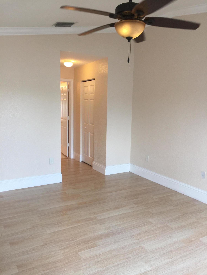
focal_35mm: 29
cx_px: 104
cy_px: 138
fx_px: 231
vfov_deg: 61.7
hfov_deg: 48.2
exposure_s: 1/40
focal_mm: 4.15
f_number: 2.2
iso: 32
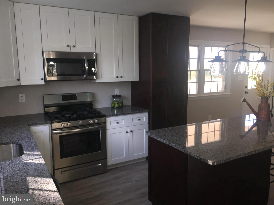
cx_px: 137
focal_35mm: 29
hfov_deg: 61.7
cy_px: 102
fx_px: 230
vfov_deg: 48.2
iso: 25
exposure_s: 1/45
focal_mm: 4.15
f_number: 2.2
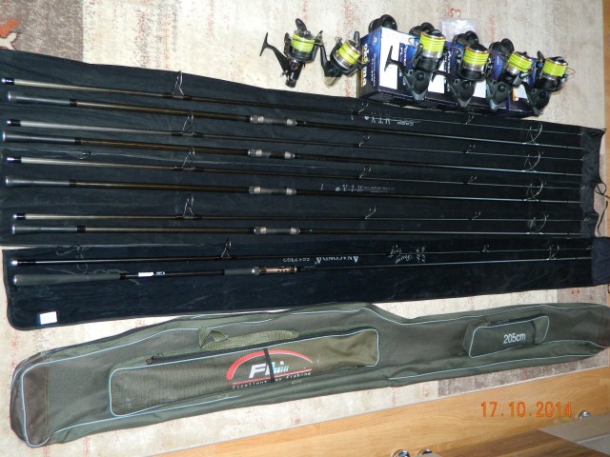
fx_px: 546
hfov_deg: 58.4
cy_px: 228
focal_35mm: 31
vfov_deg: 45.4
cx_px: 305
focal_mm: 5.6
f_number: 3.2
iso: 200
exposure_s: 1/40
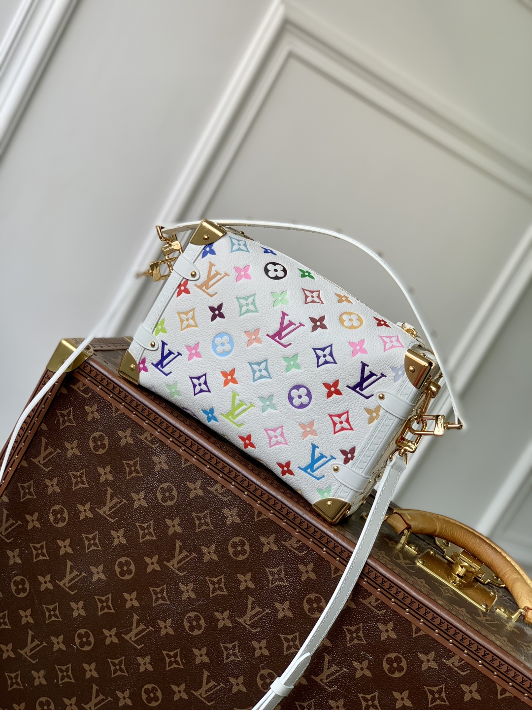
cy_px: 355
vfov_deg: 36.8
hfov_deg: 28.0
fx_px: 1066
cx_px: 266
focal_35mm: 52
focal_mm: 6
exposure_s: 1/122
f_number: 2.4
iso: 20
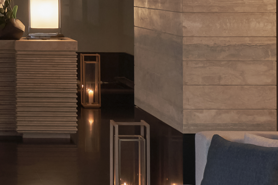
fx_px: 911
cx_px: -72
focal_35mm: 118
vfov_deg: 11.4
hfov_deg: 16.5
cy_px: -33
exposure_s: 1/5
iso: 320
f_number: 5.6
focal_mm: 21
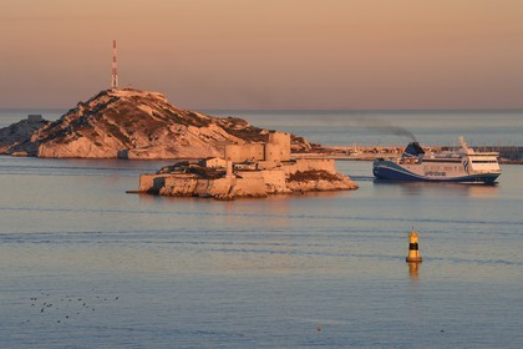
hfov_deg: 10.3
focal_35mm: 200
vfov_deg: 6.9
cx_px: 262
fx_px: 2905
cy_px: 174
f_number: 7.1
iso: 200
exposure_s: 1/200
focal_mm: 200
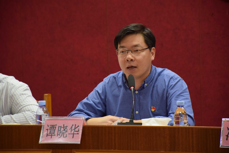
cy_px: 76
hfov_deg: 9.8
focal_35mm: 210
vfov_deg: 6.5
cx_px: 114
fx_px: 1336
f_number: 5.6
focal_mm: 140
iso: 1600
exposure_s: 1/50
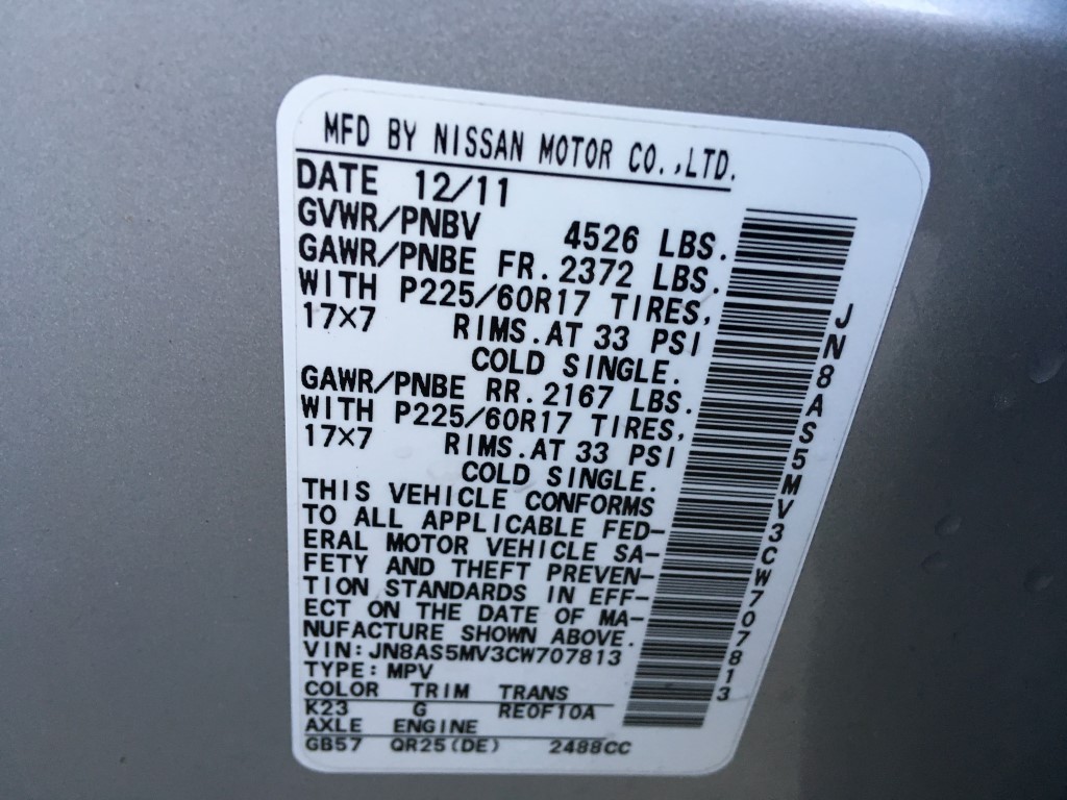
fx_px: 894
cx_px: 534
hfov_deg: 61.7
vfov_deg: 48.2
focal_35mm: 29
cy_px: 400
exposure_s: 1/30
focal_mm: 4.15
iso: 40
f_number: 2.2
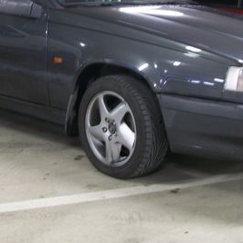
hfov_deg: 22.7
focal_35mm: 76
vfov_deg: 22.6
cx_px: 88
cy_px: 74
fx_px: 604
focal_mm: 6
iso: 64
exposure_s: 1/2
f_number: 2.7
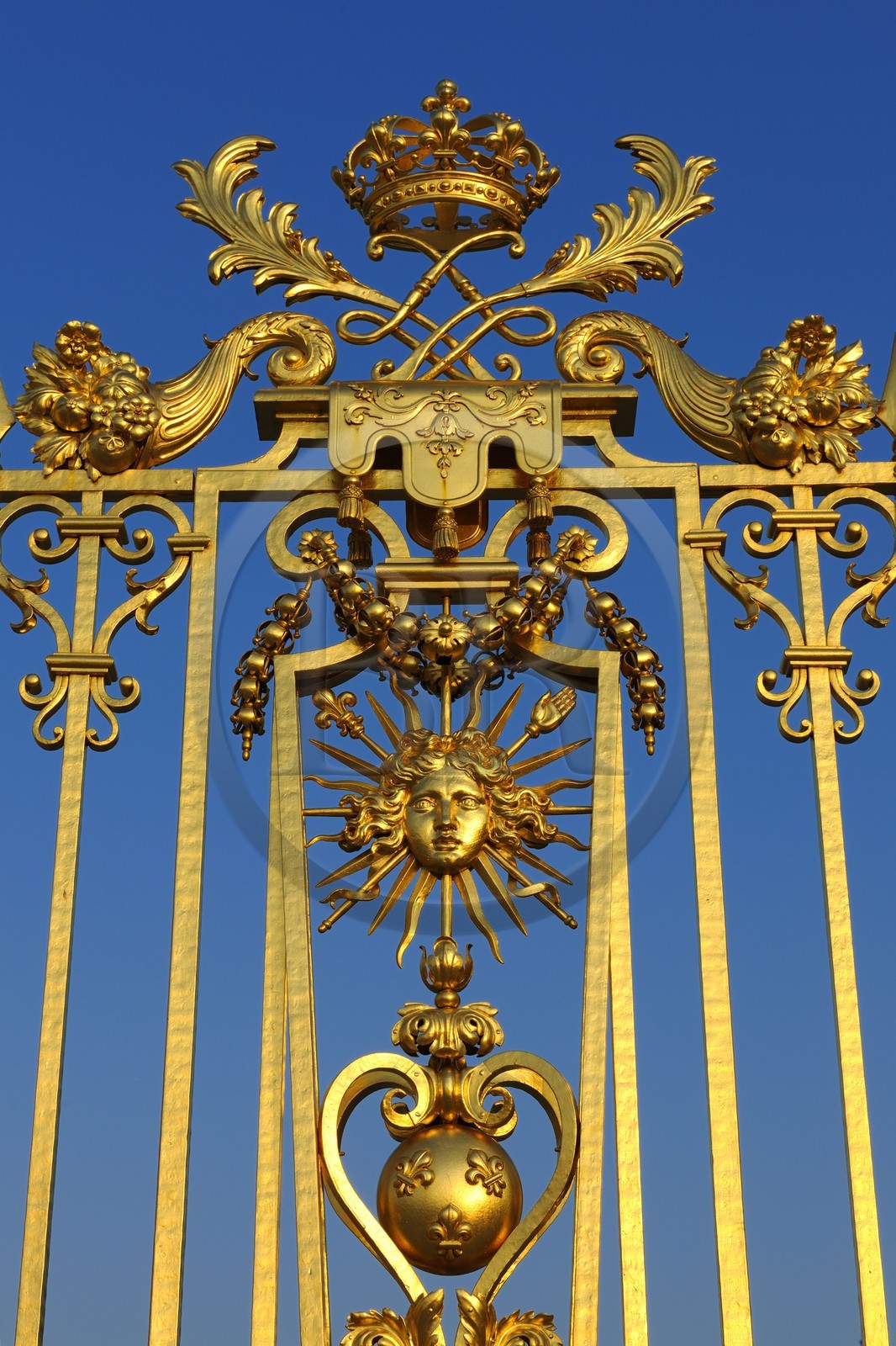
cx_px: 448
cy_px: 673
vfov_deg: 33.4
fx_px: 2241
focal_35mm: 60
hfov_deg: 22.6
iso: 100
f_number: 11
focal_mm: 60
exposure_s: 1/100
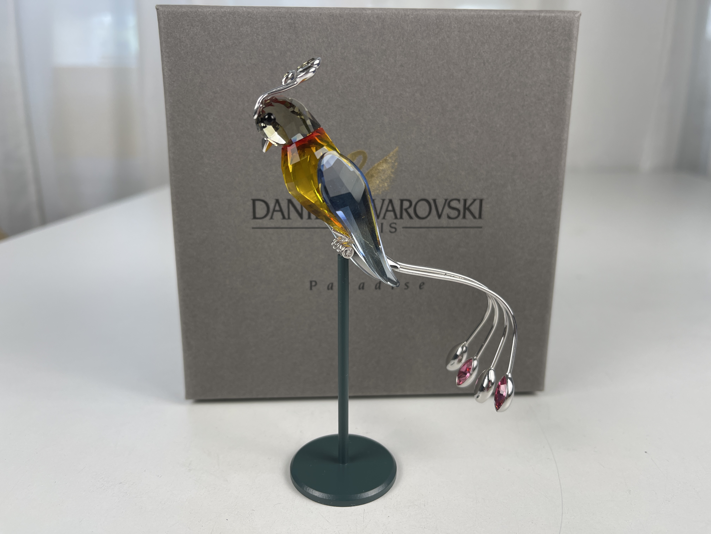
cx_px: 356
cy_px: 267
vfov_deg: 54.9
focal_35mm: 25
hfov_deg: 69.4
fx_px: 513
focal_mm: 5.1
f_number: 1.6
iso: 32
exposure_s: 1/126
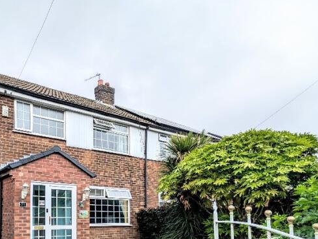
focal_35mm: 25
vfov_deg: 50.4
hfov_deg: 62.0
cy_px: 203
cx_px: 53
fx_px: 230
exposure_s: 1/1883
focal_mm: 2.02
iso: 53
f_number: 1.7
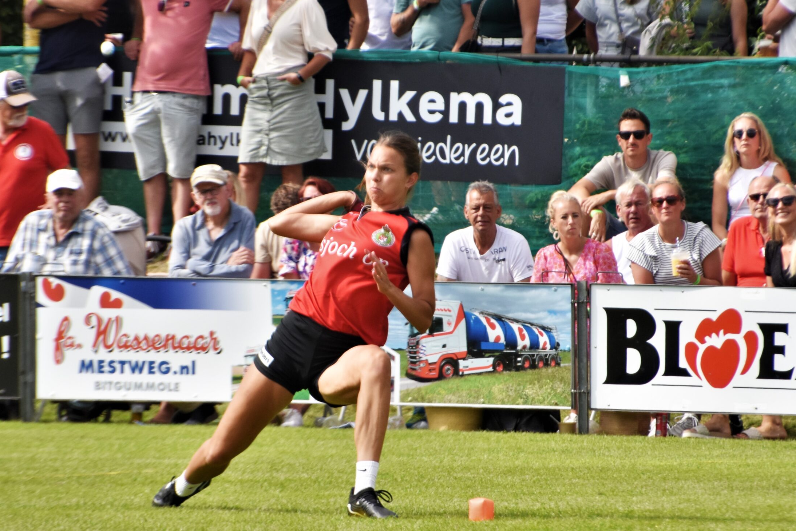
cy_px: 243
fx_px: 10482
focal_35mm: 474
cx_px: 354
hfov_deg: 4.3
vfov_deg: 2.9
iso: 400
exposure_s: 1/1250
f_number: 6.3
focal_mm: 270
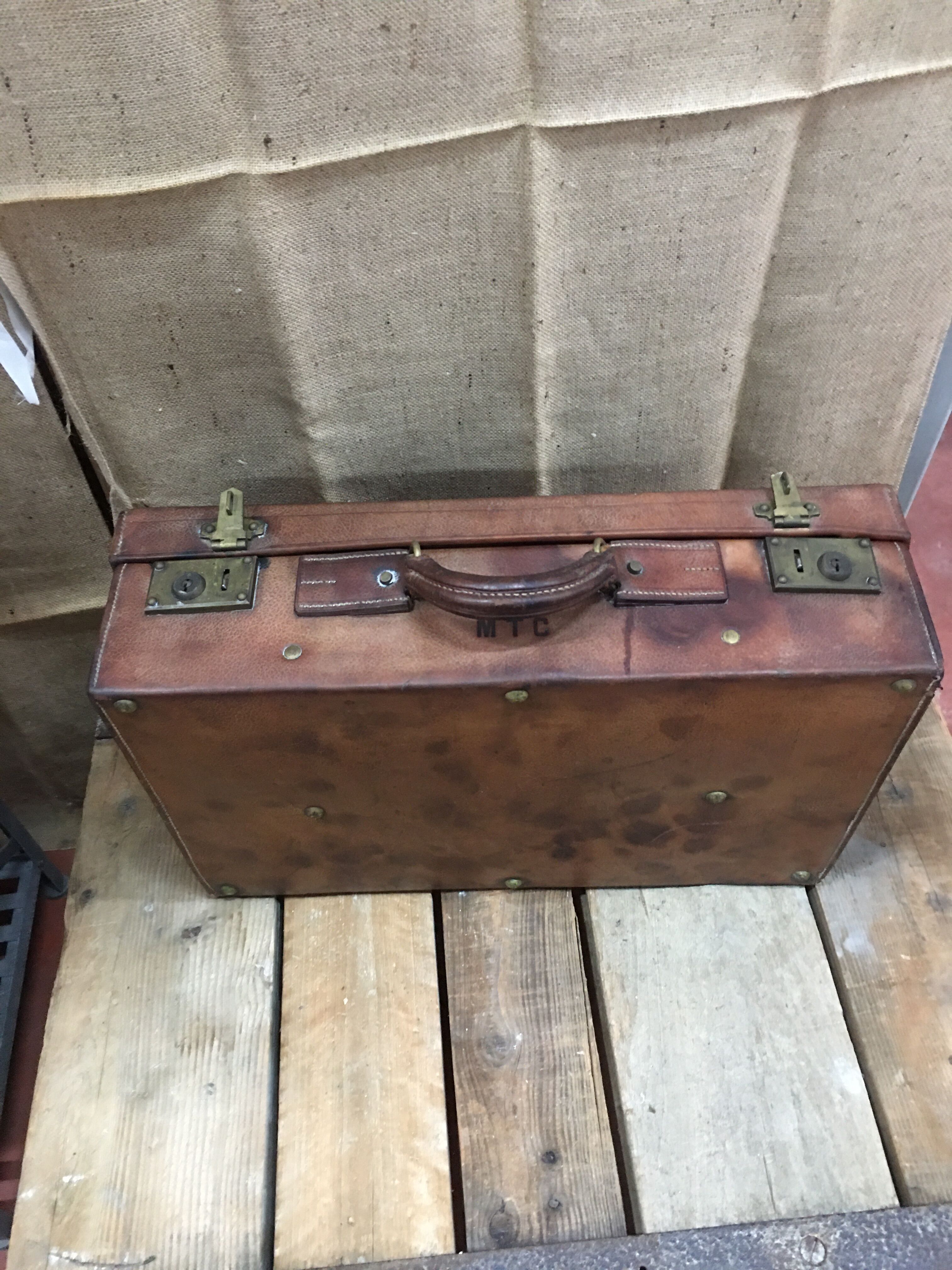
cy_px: 635
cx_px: 476
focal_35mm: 29
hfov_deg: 48.2
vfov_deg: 61.7
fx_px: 1063
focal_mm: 4.15
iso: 125
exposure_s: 1/8
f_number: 2.2
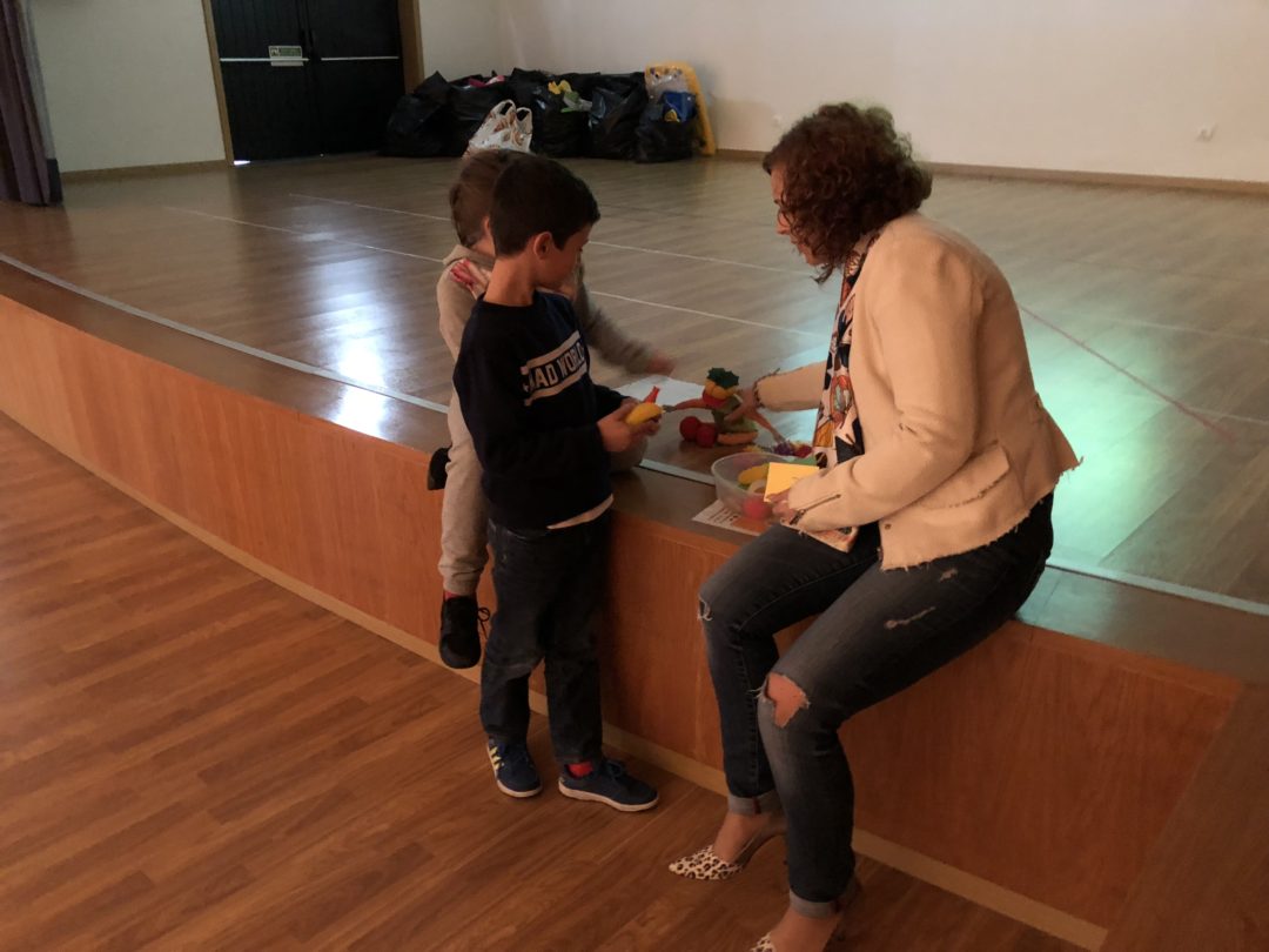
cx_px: 634
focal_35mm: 28
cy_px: 476
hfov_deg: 63.4
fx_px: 1026
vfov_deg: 49.7
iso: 160
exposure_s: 1/4
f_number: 1.8
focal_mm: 3.99
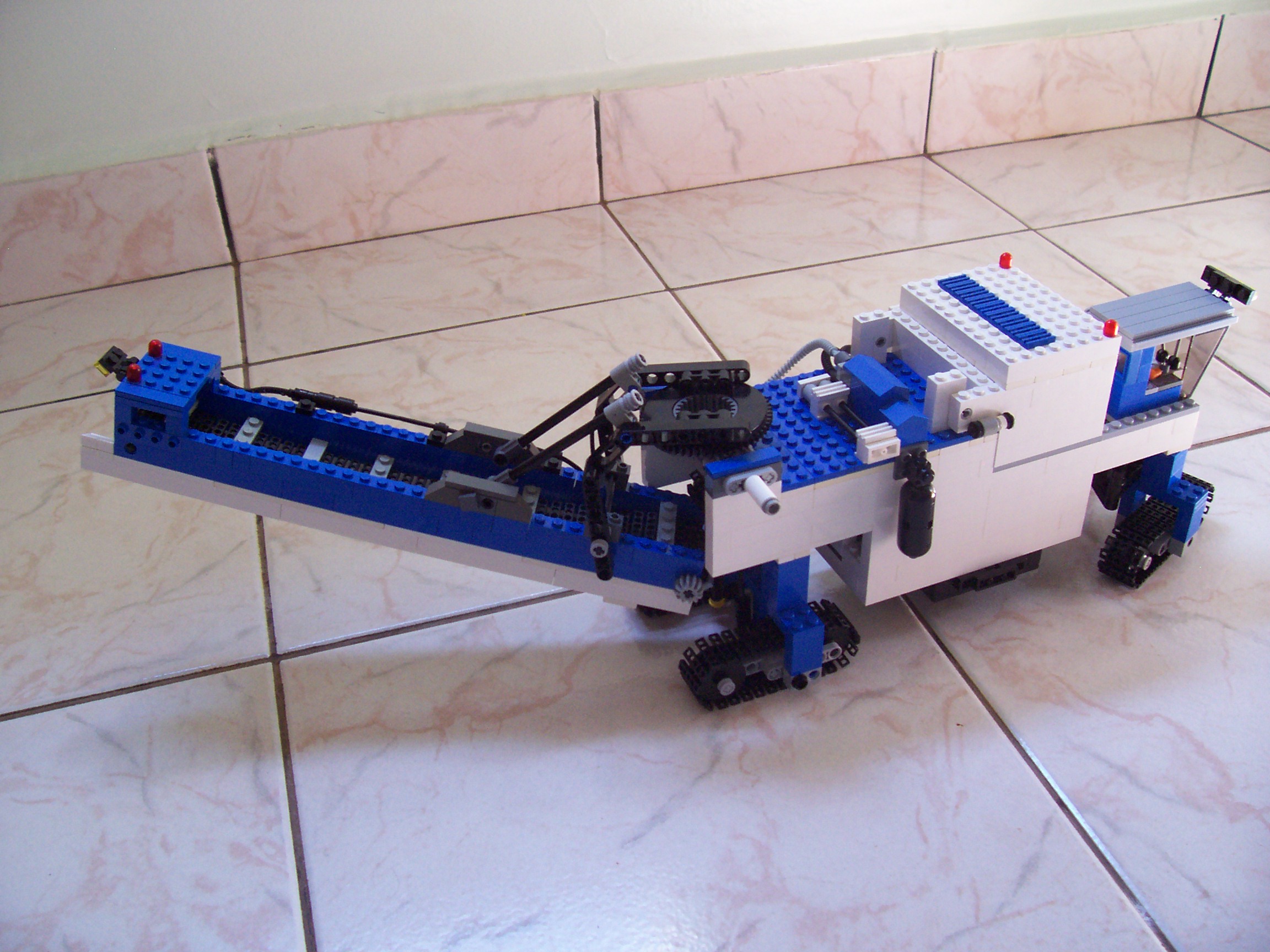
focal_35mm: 34
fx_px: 1247
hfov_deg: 54.0
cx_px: 635
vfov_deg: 41.8
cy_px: 476
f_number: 2.7
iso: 154
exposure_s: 1/32
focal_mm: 5.6
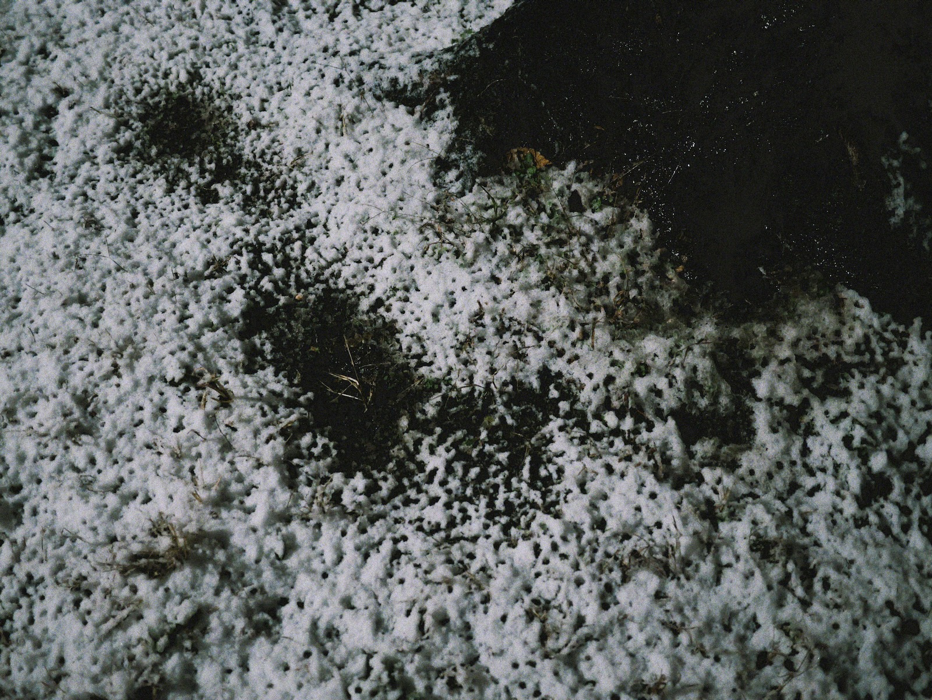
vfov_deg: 36.0
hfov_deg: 46.8
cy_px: 350
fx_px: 1078
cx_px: 466
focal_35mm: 40
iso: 2000
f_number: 1.7
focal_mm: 20
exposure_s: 1/60
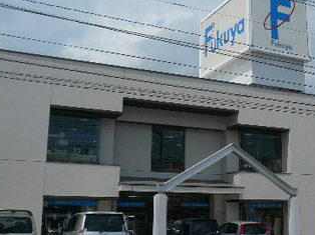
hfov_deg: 37.5
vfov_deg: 29.1
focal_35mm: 50
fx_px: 455
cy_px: 112
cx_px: 225
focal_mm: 4.6
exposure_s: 1/400
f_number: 8
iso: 100
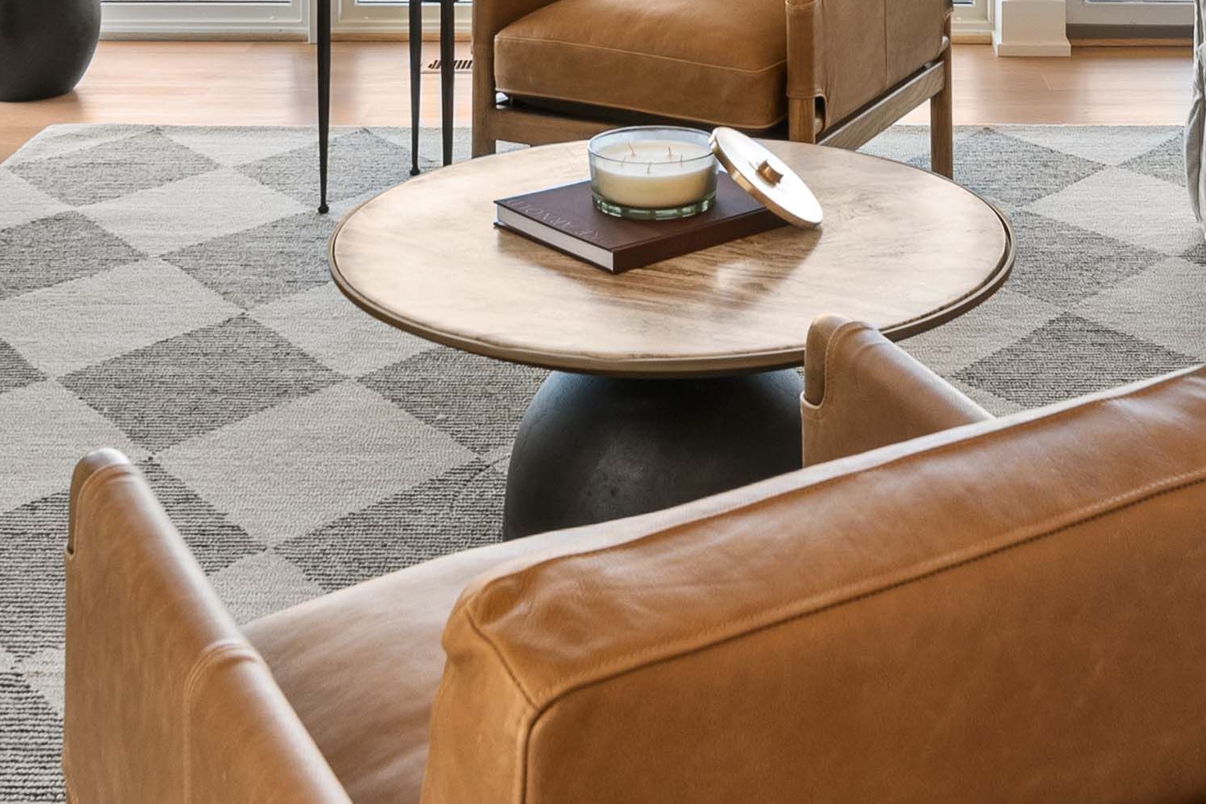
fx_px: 2010
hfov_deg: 33.3
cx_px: 720
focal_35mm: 60
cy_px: -483
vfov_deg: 19.1
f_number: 8
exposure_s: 1/20
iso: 200
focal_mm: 15
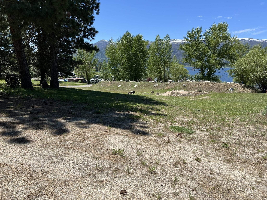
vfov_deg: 53.1
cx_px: 134
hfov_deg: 67.3
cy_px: 100
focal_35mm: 26
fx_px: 201
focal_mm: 5.7
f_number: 1.5
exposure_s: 1/2841
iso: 50
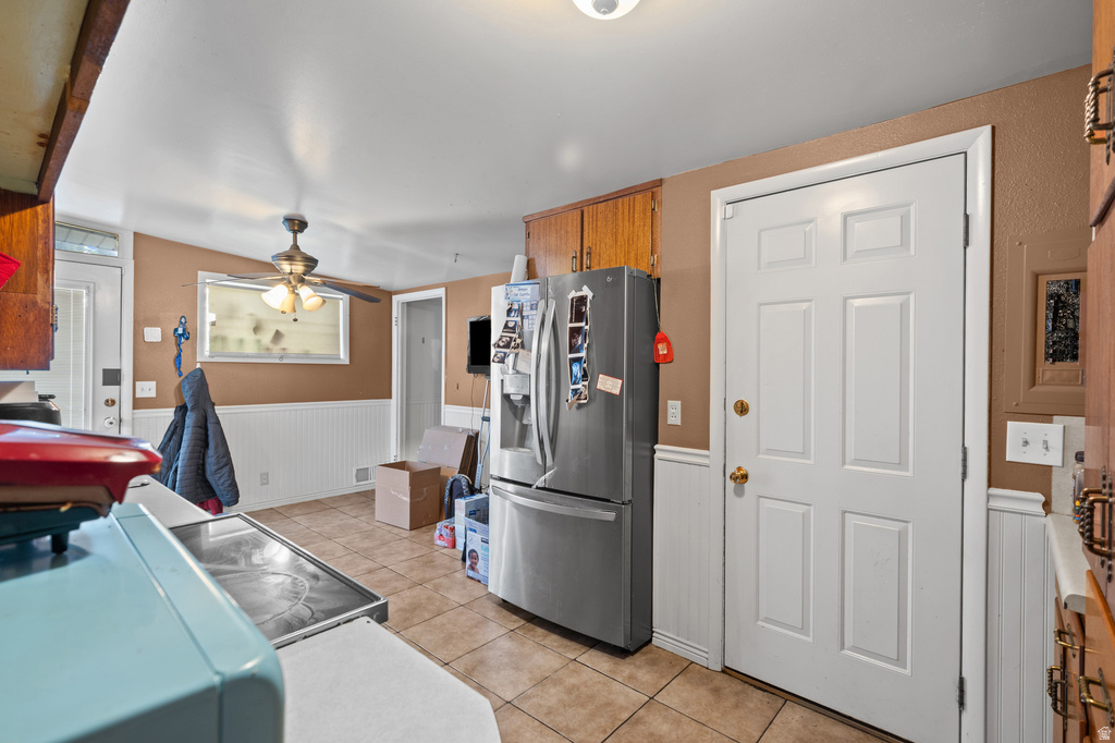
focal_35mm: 16
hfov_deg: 96.8
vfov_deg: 73.7
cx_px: 558
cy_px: 372
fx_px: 495
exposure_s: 5
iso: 250
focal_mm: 16
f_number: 9
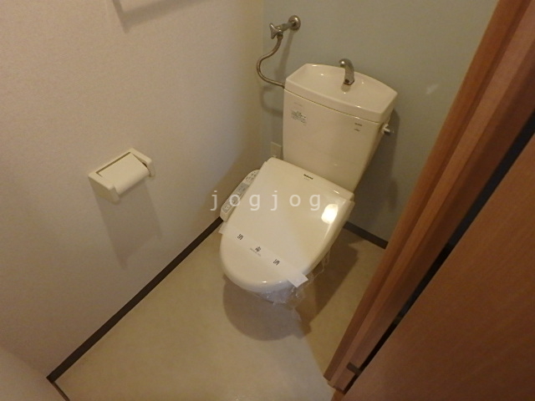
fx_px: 325
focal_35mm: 21
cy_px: 200
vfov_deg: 63.4
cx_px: 268
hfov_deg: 79.0
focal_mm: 3.7
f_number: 3.5
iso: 800
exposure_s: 1/30
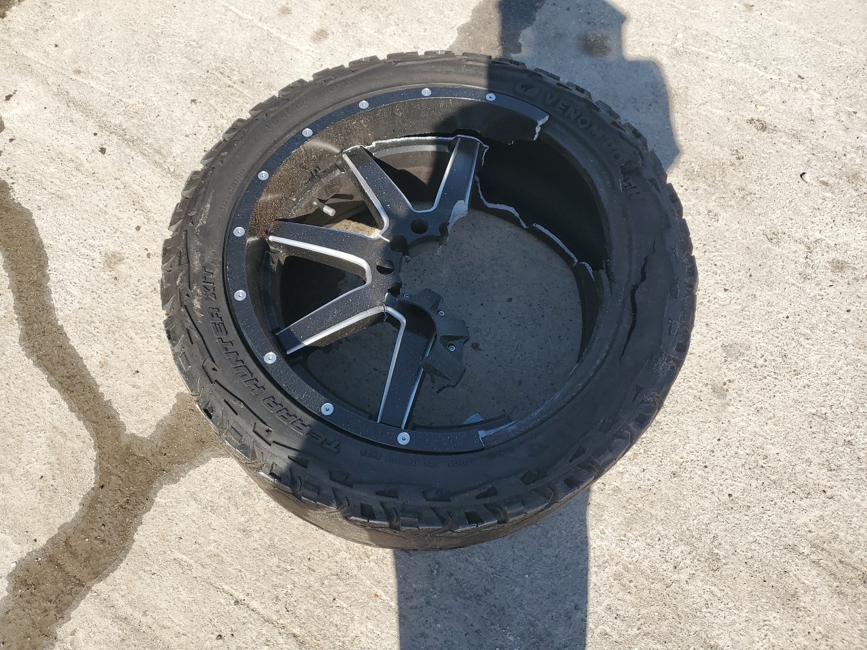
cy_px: 325
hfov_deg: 67.3
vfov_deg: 53.1
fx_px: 651
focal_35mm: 26
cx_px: 434
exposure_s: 1/2000
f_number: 1.5
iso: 50
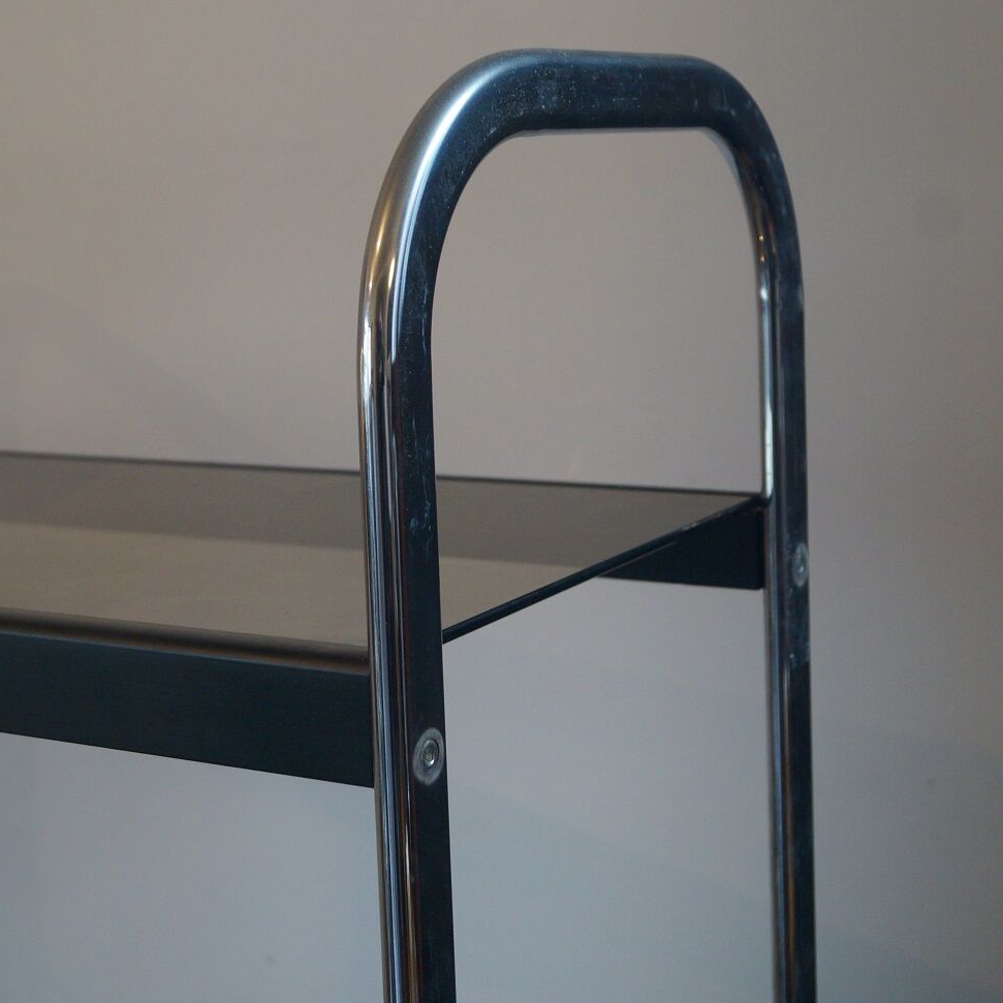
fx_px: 1901
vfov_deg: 29.4
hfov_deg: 29.6
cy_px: 367
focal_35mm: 58
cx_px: 501
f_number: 4.5
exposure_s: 1/60
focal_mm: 30
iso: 800
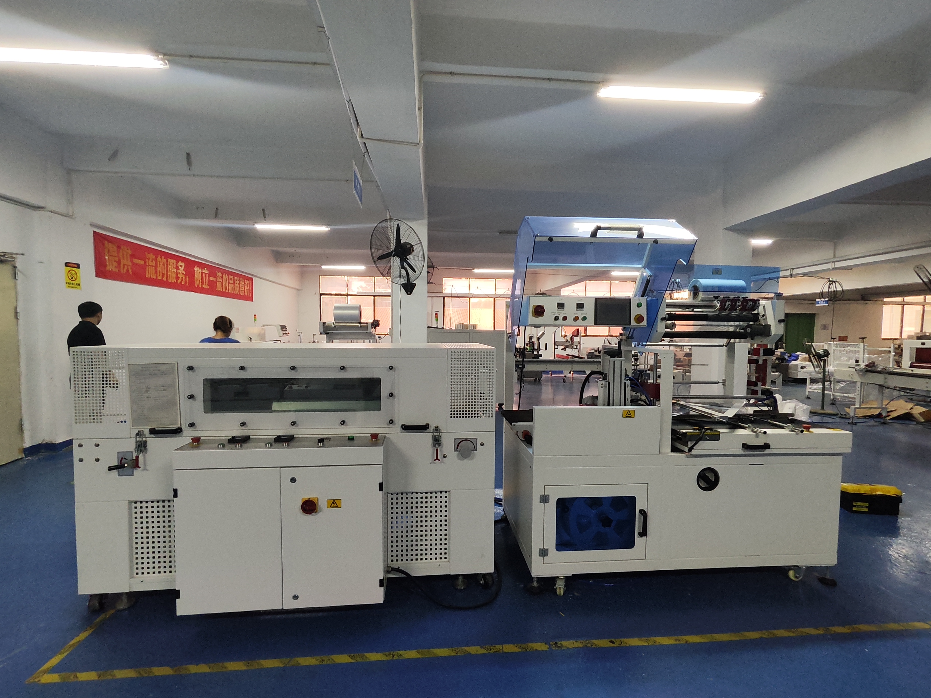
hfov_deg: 94.5
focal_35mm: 16
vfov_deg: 78.1
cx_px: 466
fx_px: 430
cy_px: 349
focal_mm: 1.65
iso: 115
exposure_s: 1/33.3
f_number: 2.2
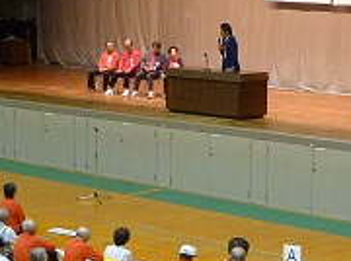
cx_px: 167
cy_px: 128
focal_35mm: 122
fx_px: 1234
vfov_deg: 12.1
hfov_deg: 16.2
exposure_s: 1/30
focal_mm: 5.5
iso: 250
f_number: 2.8
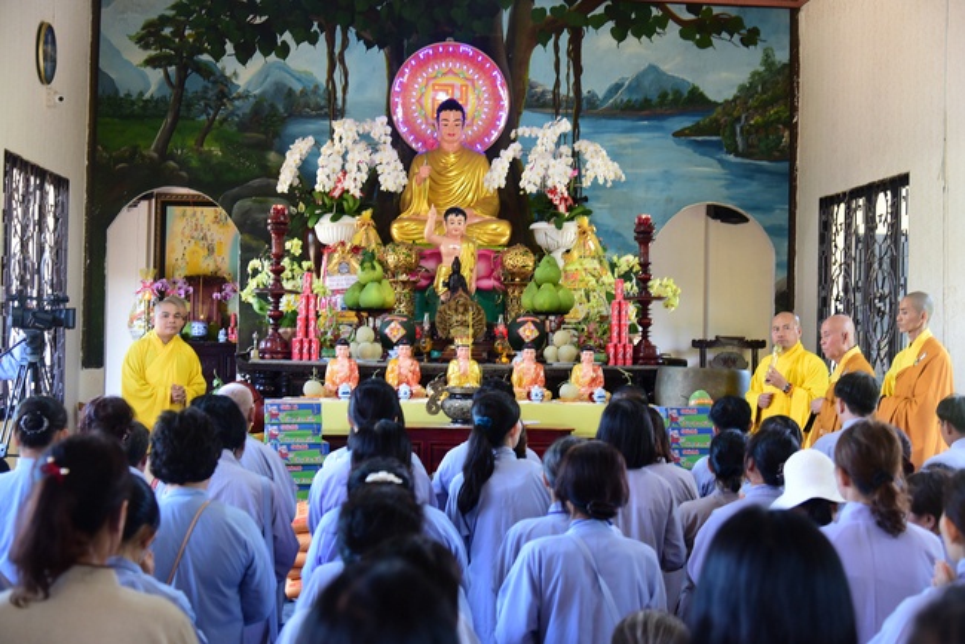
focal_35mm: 50
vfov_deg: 27.0
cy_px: 322
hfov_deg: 39.6
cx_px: 482
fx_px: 1341
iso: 1000
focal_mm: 50
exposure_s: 1/60
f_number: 4
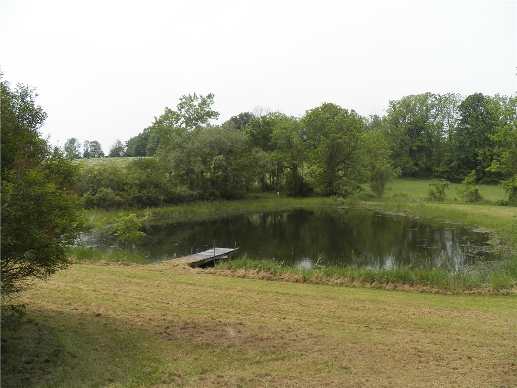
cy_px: 194
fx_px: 418
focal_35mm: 28
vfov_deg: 49.7
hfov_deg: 63.4
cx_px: 258
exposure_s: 1/1250
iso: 125
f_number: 3.6
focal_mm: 4.9
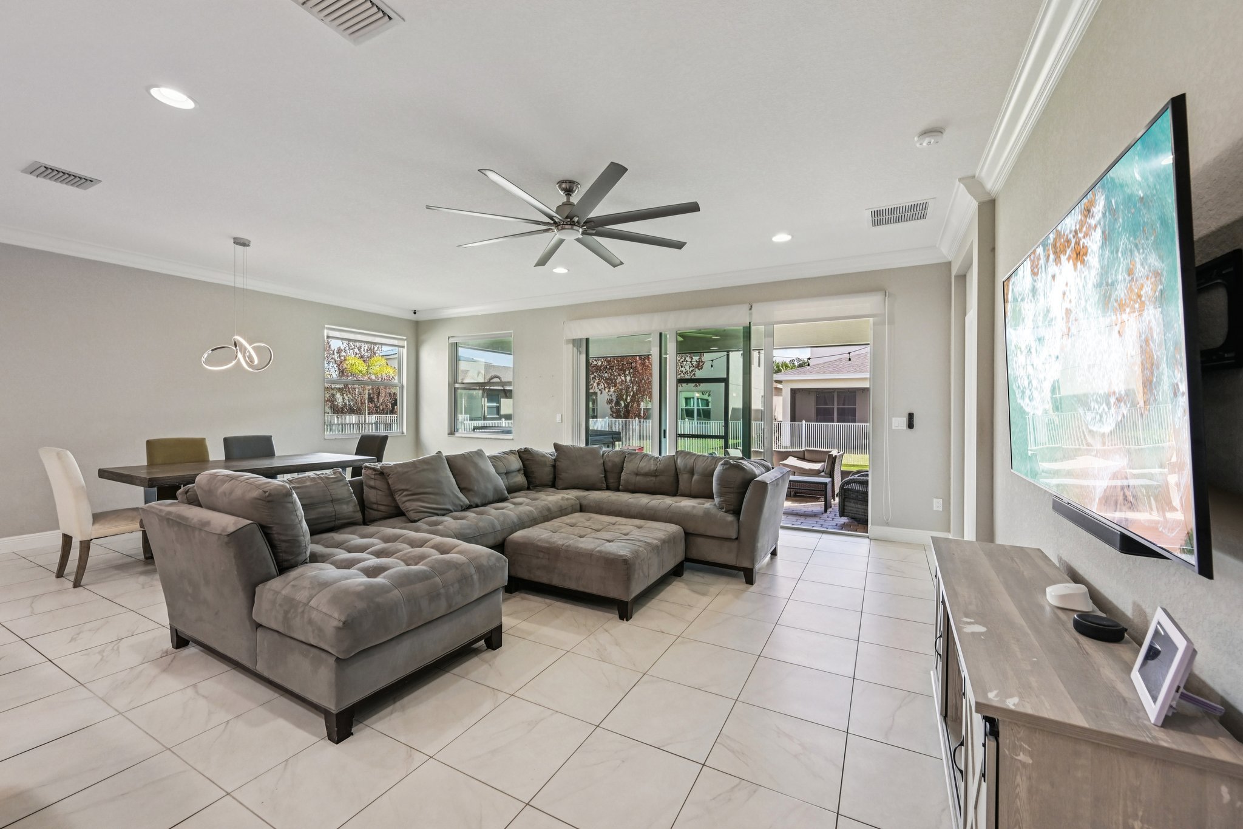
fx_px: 483
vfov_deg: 81.2
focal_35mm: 14
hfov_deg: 104.3
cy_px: 414
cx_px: 622
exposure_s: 1/250
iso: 1600
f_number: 8
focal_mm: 14
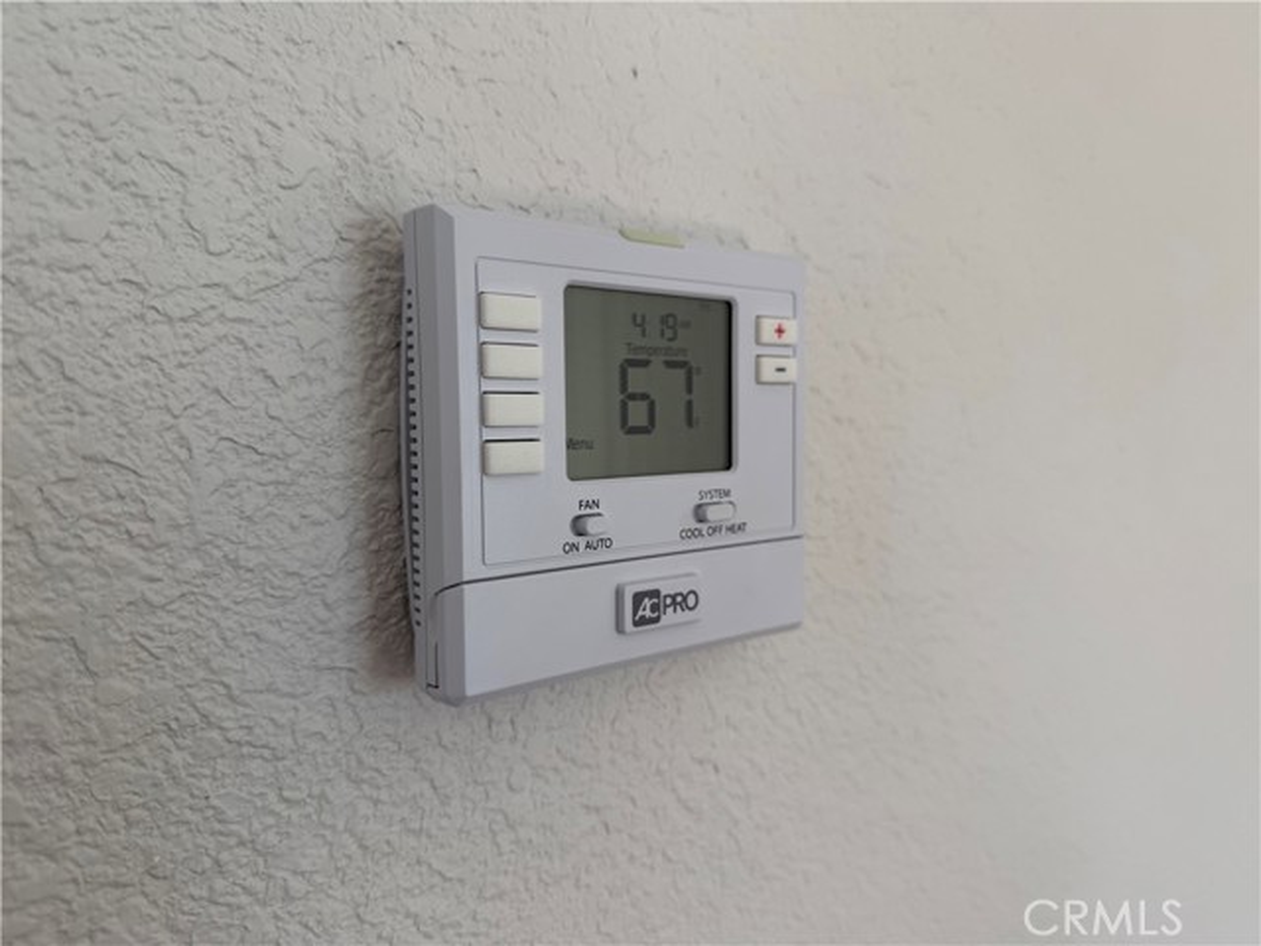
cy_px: 473
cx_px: 630
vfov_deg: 56.8
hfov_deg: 71.6
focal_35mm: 24
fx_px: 874
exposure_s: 1/137
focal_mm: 6.76
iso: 50
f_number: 1.78
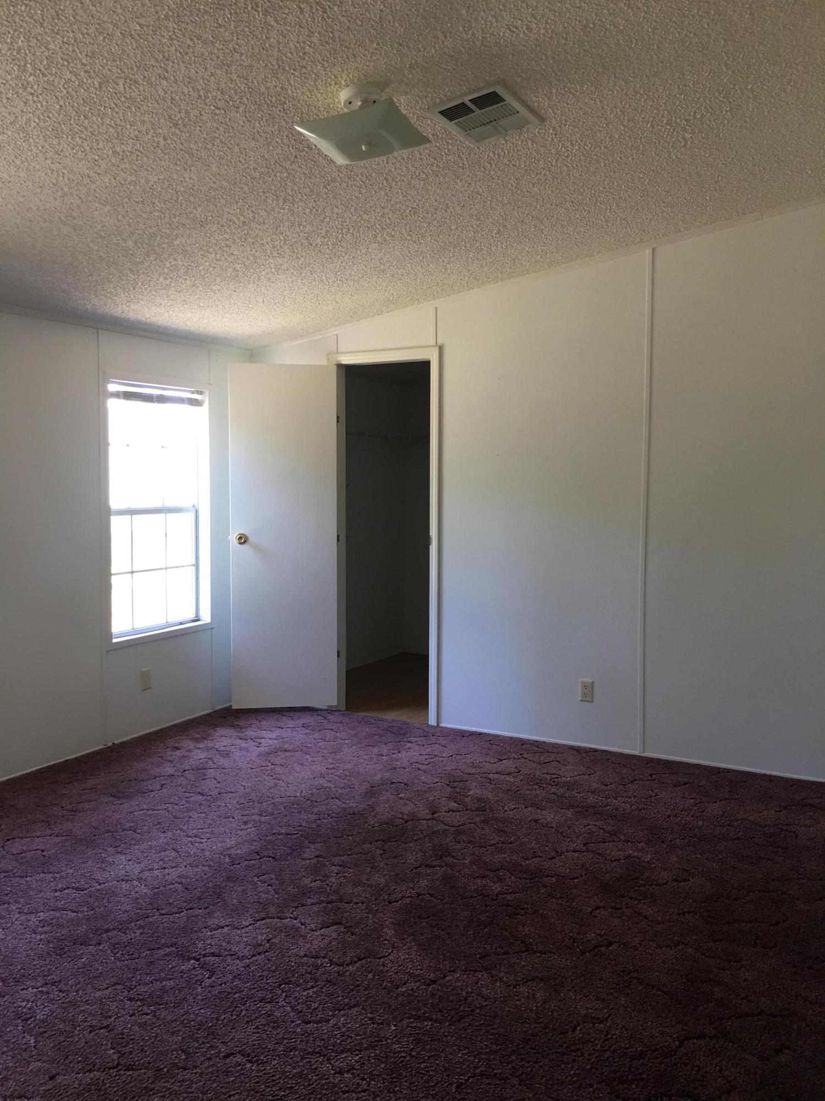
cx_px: 412
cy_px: 550
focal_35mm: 29
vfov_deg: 61.7
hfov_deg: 48.2
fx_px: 922
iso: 40
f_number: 2.2
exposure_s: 1/30
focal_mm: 4.15
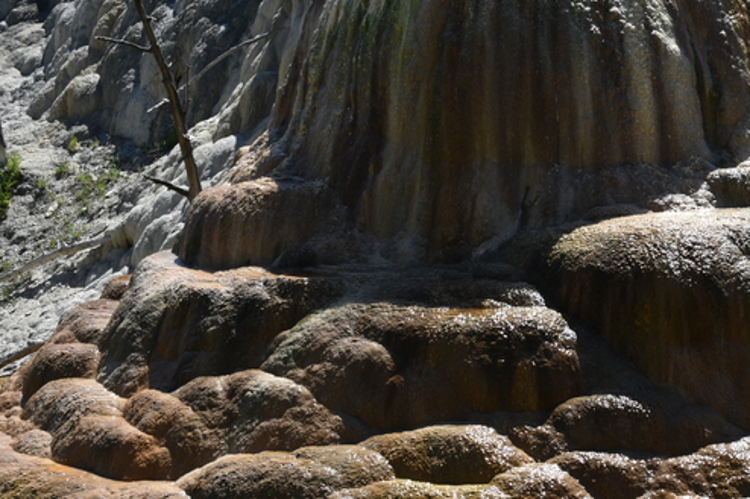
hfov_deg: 17.7
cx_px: 686
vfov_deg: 12.0
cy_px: 147
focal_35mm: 114
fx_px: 2374
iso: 100
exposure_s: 1/320
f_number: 9
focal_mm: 44
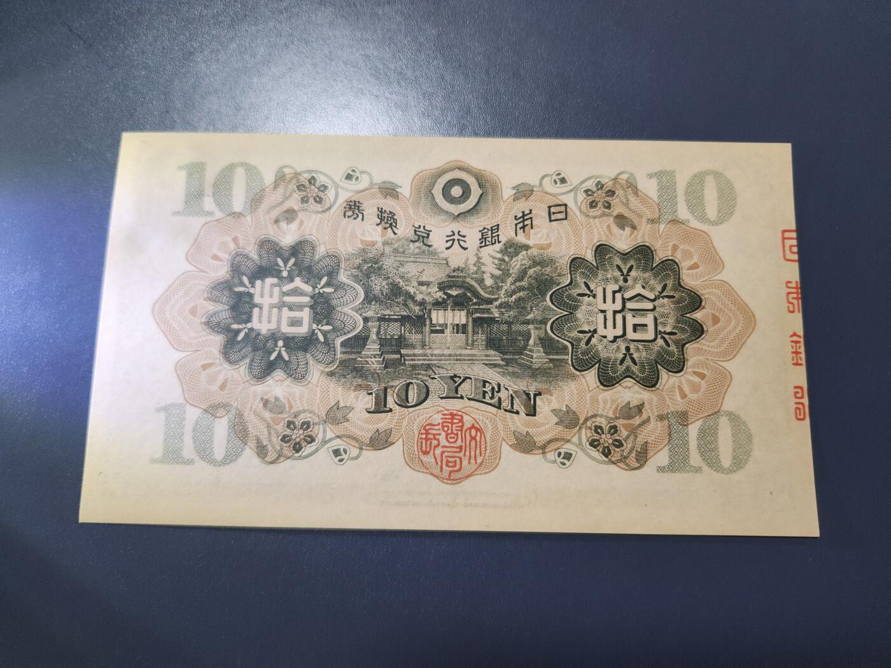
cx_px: 446
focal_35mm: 23
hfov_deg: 73.9
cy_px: 334
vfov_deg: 58.9
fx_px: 592
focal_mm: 5.4
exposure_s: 1/101
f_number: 1.8
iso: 400
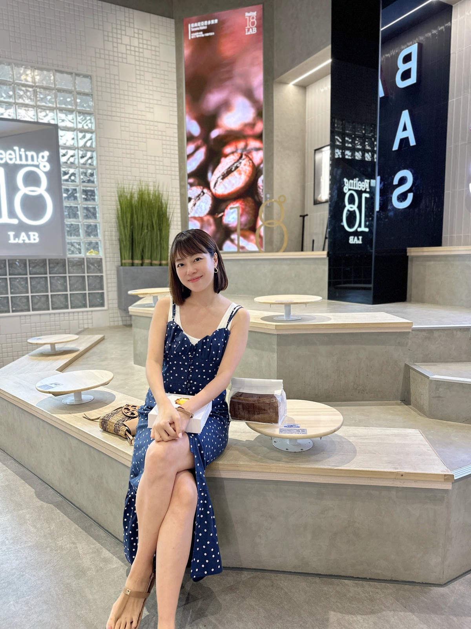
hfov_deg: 56.8
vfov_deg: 71.6
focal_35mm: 24
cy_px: 314
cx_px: 236
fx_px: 435
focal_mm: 6.86
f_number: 1.78
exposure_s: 1/95
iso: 200
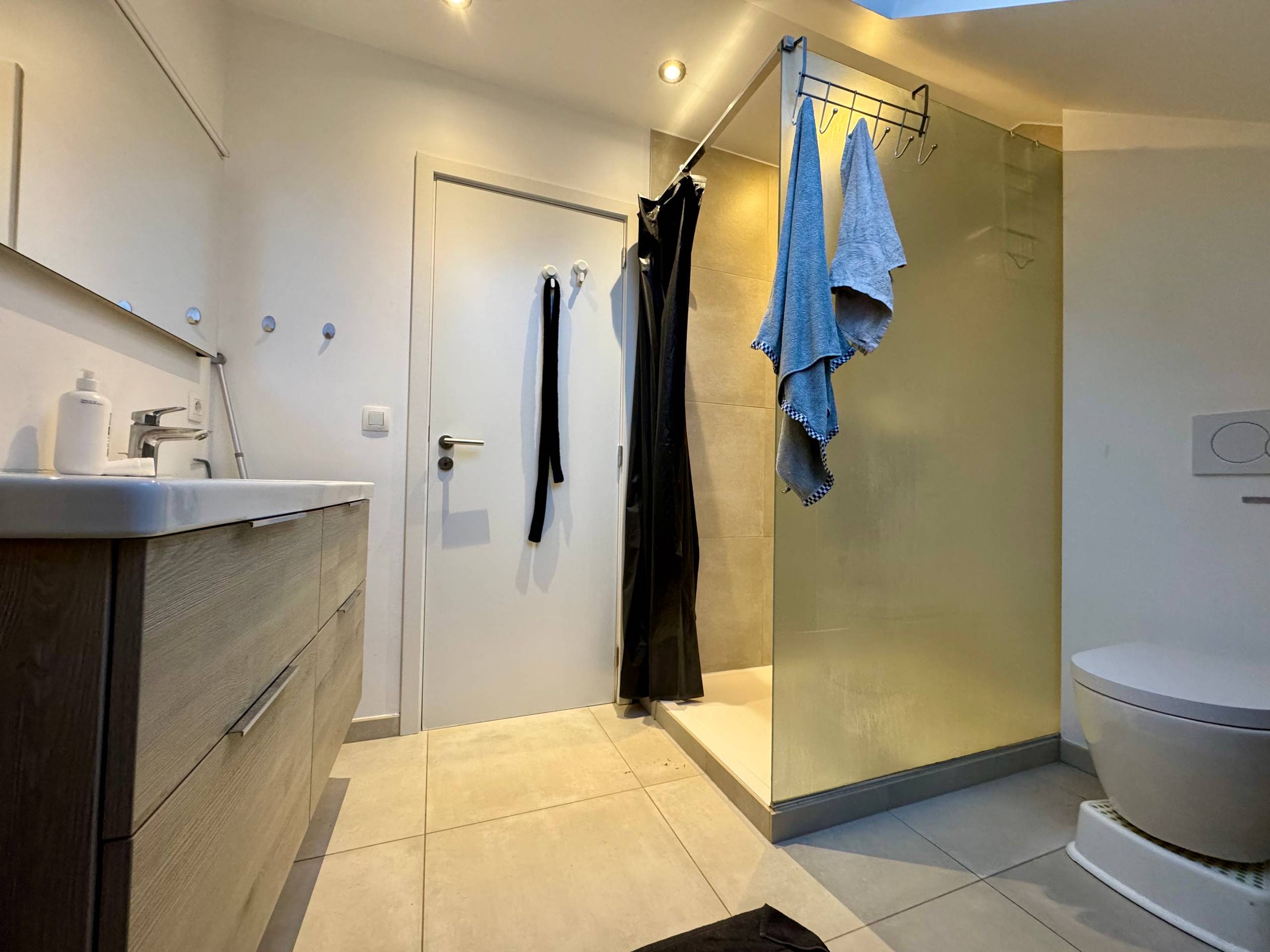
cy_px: 476
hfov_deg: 102.1
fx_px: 514
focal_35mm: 14
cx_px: 635
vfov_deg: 85.7
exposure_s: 1/50
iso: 320
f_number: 2.2
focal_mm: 2.22
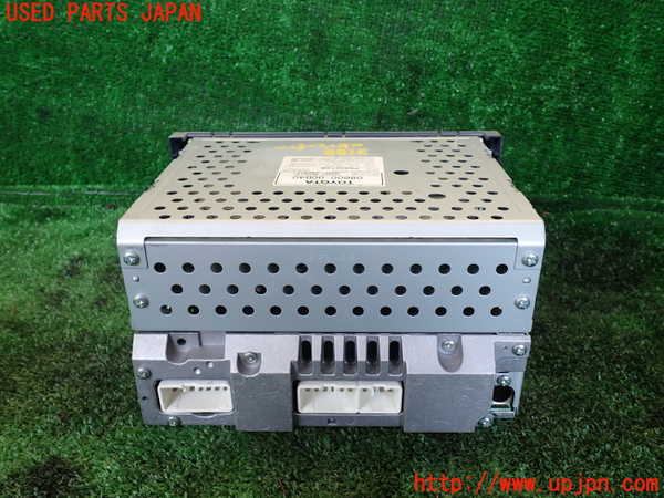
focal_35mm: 30
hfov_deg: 60.0
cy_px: 249
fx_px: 575
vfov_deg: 46.8
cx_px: 332
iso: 100
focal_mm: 5.4
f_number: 3.2
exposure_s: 1/80
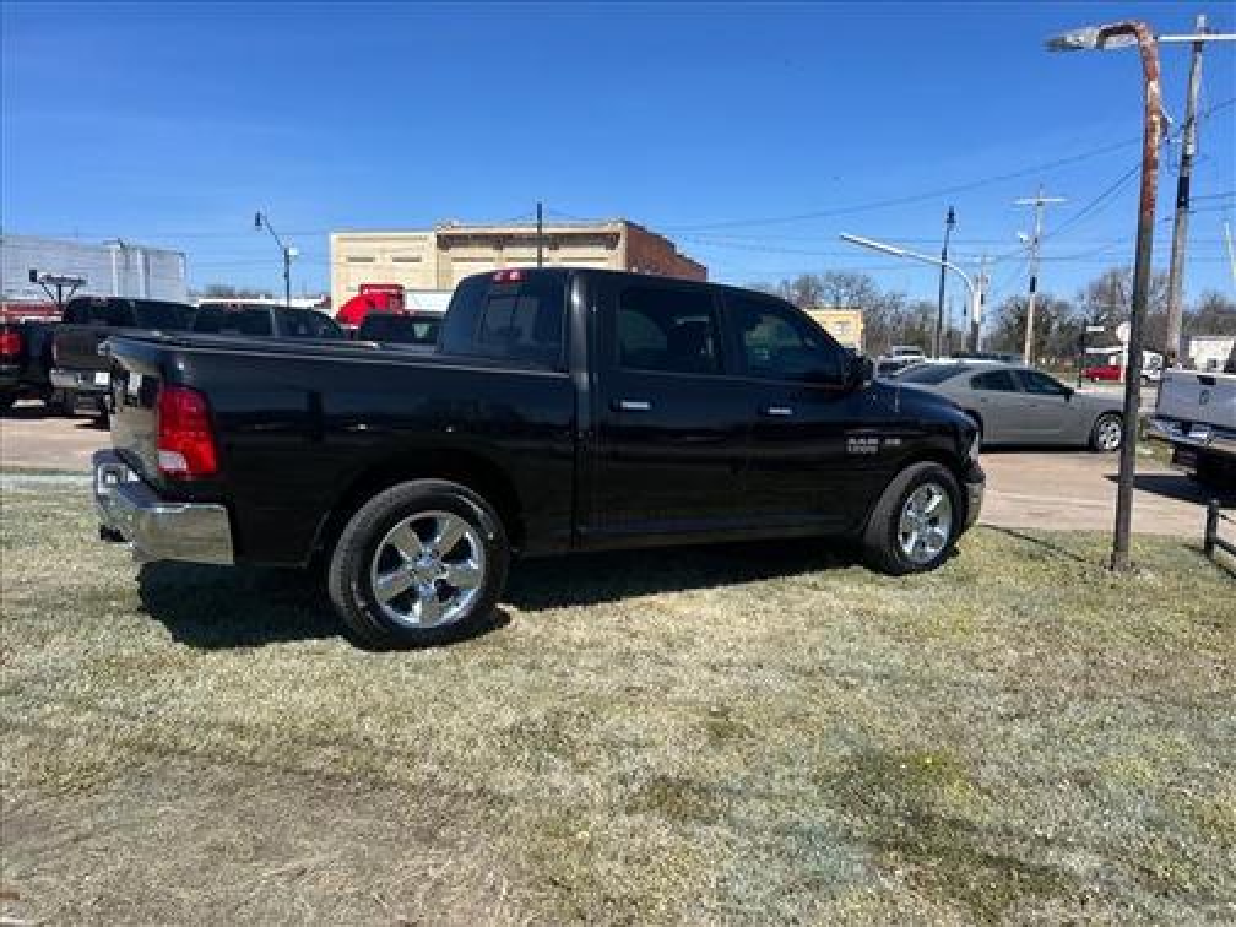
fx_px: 928
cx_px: 618
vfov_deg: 53.1
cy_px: 464
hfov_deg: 67.3
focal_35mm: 26
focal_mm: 5.7
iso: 50
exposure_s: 1/4630
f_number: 1.5
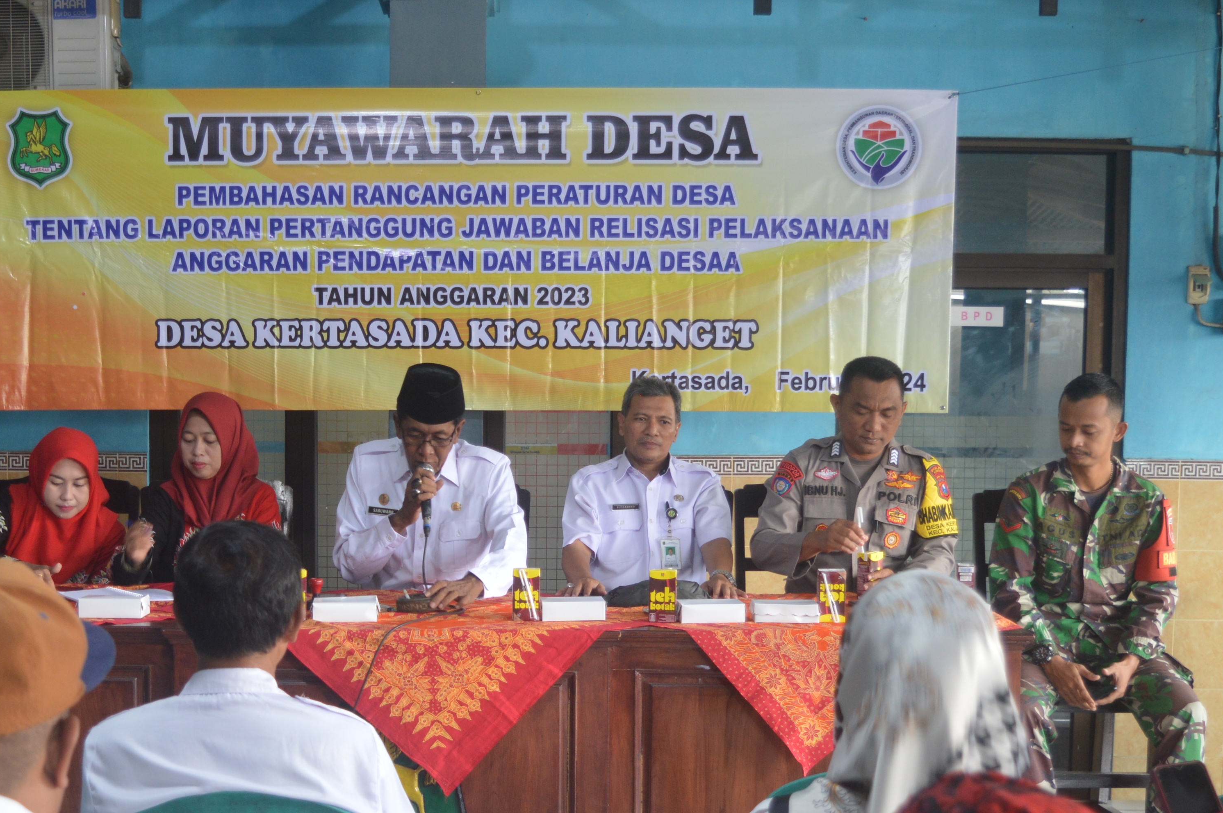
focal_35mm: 59
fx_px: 2002
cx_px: 461
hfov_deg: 33.8
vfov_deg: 22.8
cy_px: 569
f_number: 4
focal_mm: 26
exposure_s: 1/20
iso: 400
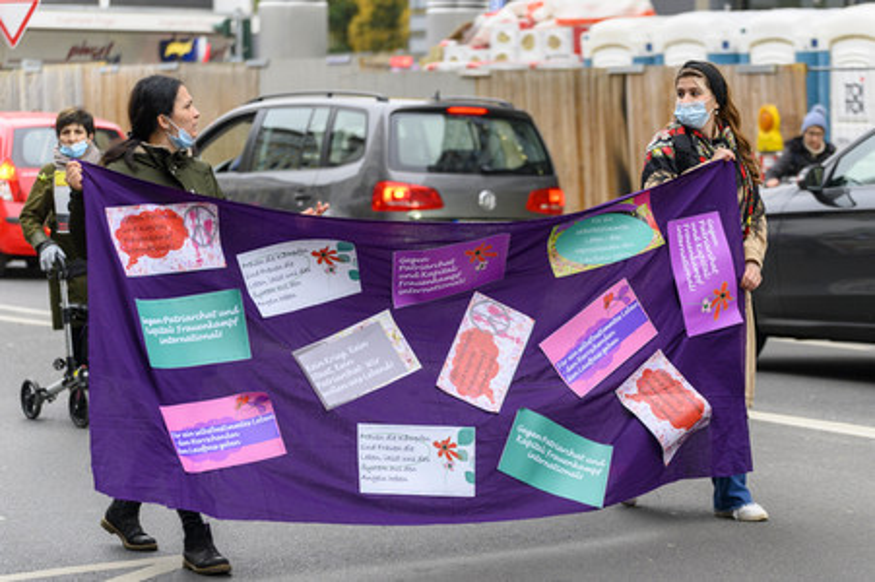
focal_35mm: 100
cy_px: 291
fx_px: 2429
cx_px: 438
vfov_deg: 13.7
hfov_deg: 20.4
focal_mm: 100
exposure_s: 1/200
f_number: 2.8
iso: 500
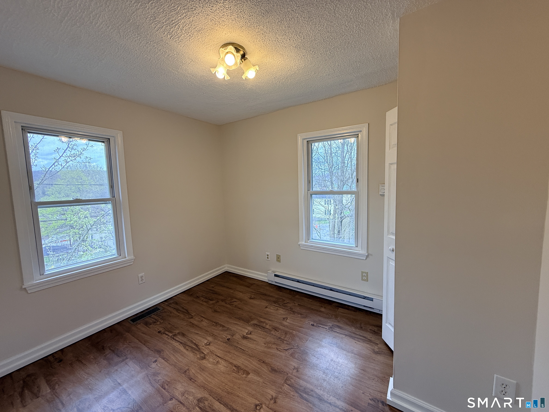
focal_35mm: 14
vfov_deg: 85.7
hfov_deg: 102.1
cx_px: 274
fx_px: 222
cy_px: 206
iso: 100
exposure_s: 1/120
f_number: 2.2
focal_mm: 2.22
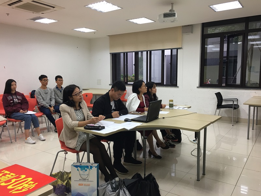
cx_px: 130
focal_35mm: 29
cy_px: 98
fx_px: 219
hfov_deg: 61.7
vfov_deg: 48.2
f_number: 2.2
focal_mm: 4.15
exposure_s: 1/17
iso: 32
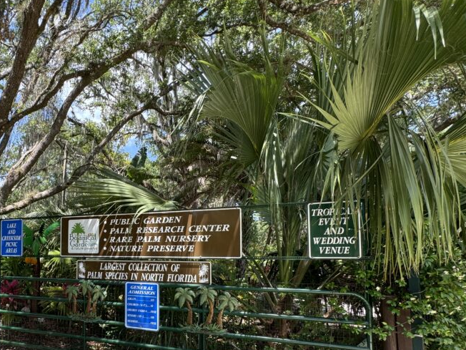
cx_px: 106
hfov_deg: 70.2
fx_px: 296
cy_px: 244
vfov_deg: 59.1
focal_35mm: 22
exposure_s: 1/238
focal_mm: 2.22
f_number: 2.2
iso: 40
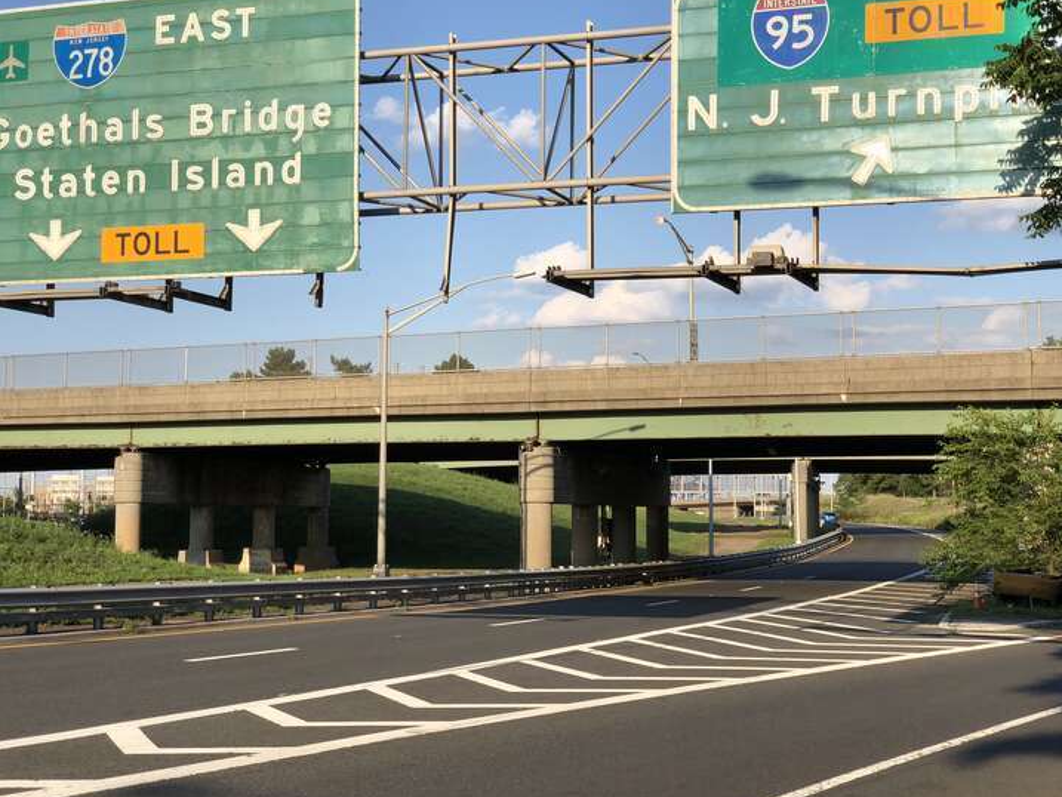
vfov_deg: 25.2
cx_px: 520
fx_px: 1780
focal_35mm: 58
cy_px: 381
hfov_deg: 33.2
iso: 16
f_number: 2.4
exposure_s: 1/917
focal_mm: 6
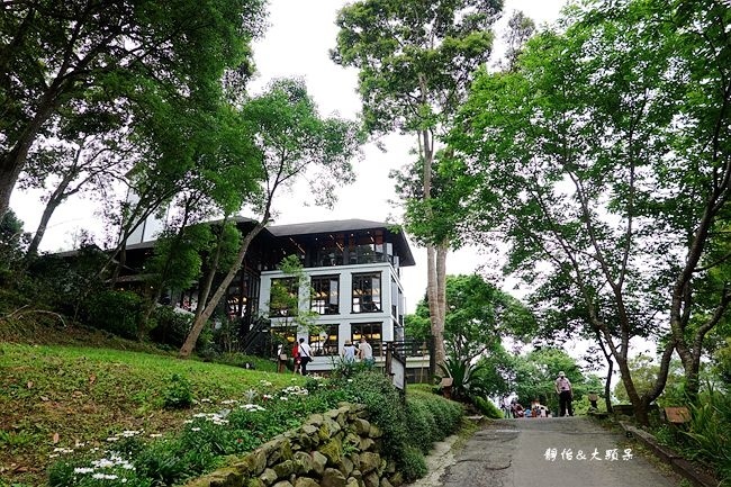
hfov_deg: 73.8
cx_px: 366
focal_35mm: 24
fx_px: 487
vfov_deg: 53.1
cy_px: 244
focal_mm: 9
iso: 125
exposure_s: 1/160
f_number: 2.8
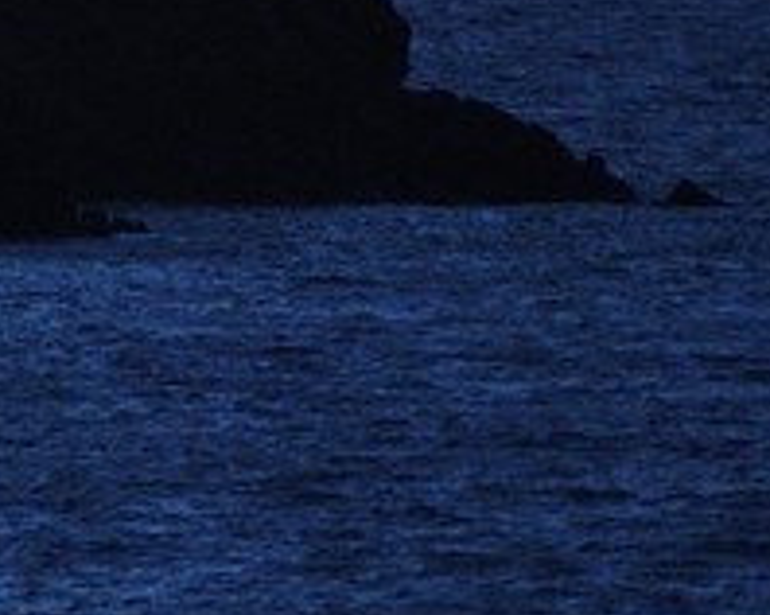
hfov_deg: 1.3
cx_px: -2248
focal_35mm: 1519
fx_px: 34582
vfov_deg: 1.0
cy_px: -1133
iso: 800
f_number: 3.2
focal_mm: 200
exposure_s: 1/50
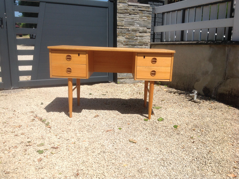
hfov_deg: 52.7
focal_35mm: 35
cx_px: 120
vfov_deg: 40.6
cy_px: 90
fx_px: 241
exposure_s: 1/2326
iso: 50
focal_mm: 4.28
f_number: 2.4
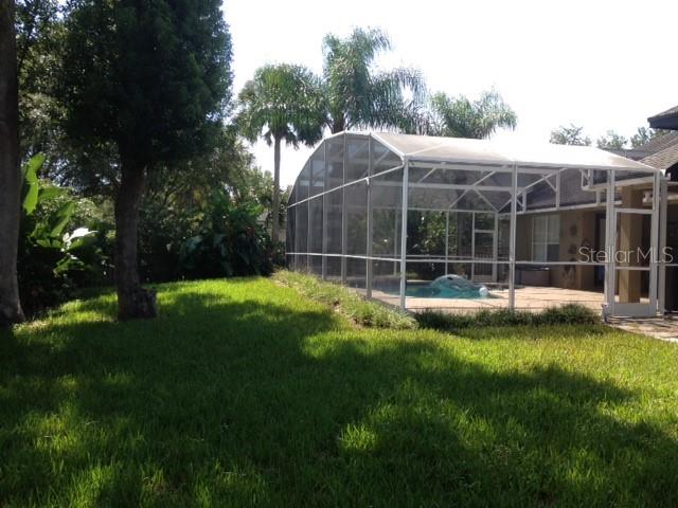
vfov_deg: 40.7
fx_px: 686
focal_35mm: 35
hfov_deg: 52.6
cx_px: 339
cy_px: 254
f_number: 2.4
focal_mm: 4.28
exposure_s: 1/400
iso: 50
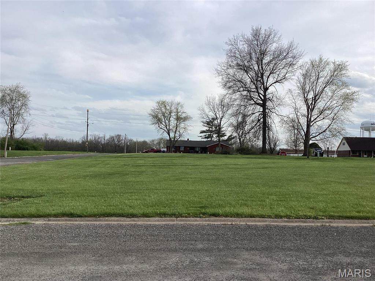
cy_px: 140
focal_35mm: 31
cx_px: 188
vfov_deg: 45.4
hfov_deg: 58.4
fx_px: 336
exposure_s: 1/1101
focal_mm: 3.3
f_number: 2.4
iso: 25
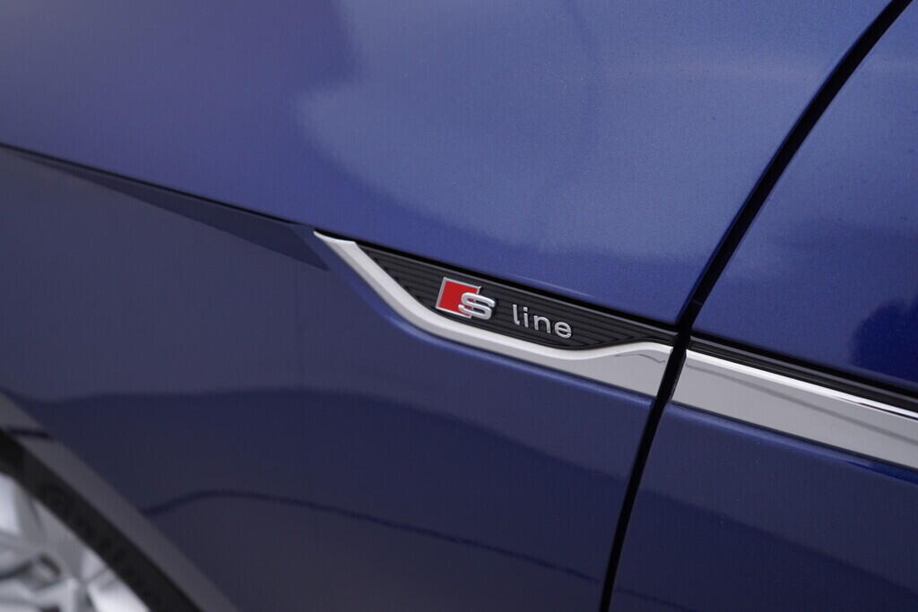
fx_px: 918
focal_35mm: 36
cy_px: 306
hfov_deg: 53.1
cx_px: 459
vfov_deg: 36.9
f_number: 4
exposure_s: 1/80
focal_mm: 24
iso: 125
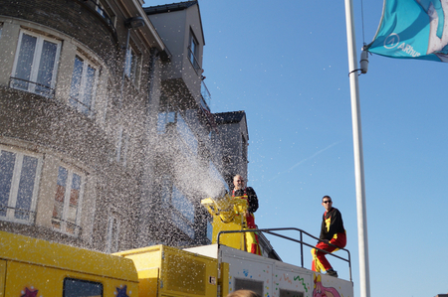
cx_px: 232
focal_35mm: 40
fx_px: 497
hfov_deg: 48.5
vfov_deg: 33.1
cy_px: 192
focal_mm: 20
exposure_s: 1/2000
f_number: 4
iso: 320
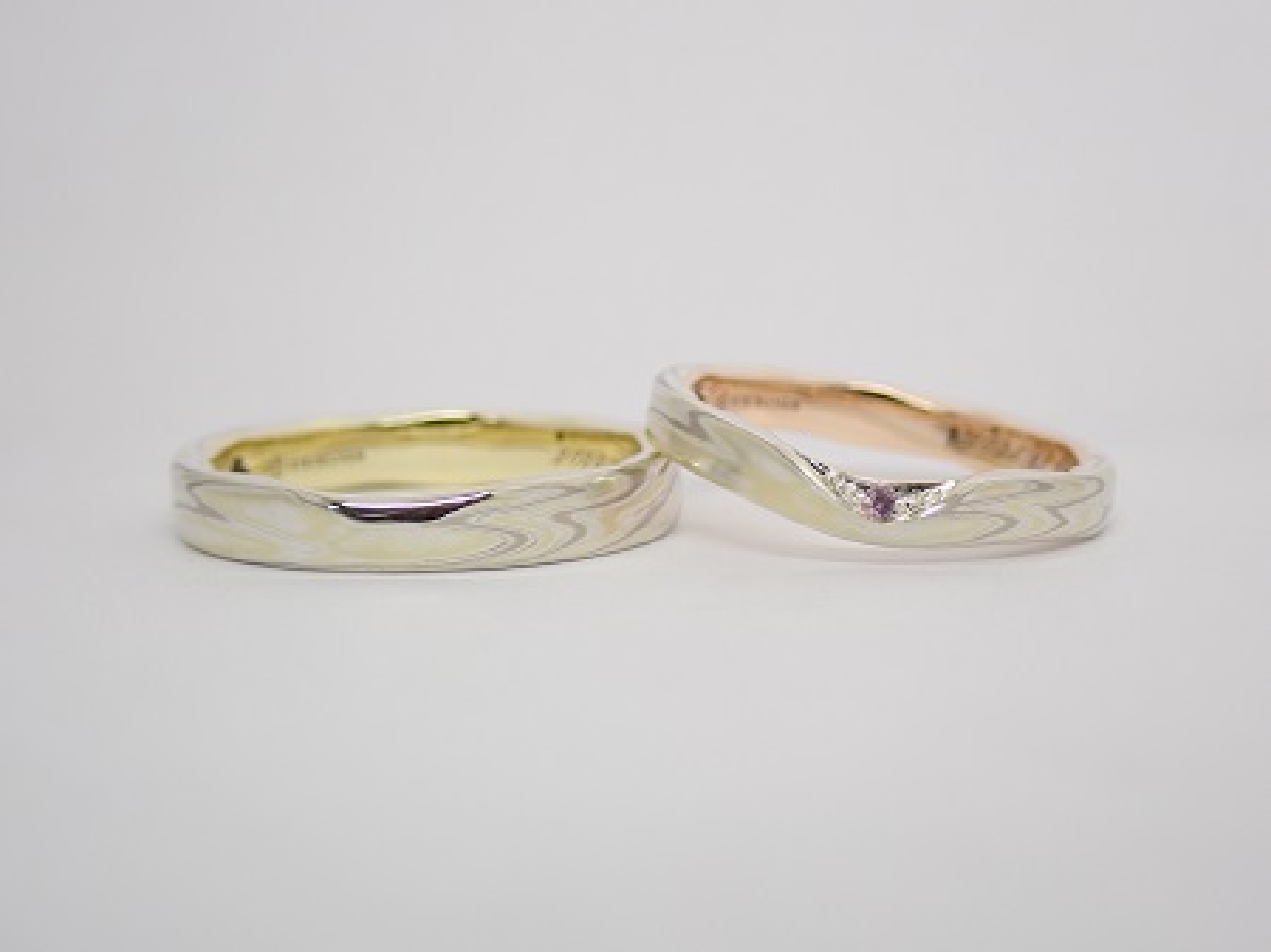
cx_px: 636
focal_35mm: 77
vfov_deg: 19.1
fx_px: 2826
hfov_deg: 25.3
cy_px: 476
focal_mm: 13.65
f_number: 4.1
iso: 160
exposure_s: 1/160
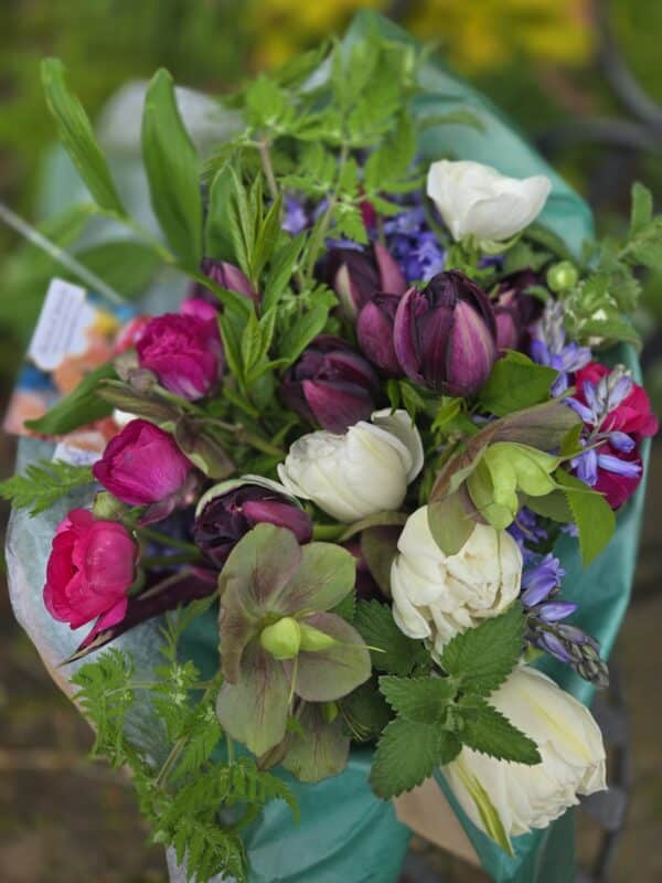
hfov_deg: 58.9
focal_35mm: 23
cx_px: 331
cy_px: 442
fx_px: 586
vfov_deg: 73.9
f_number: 1.8
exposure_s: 1/483
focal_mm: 5.4
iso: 25
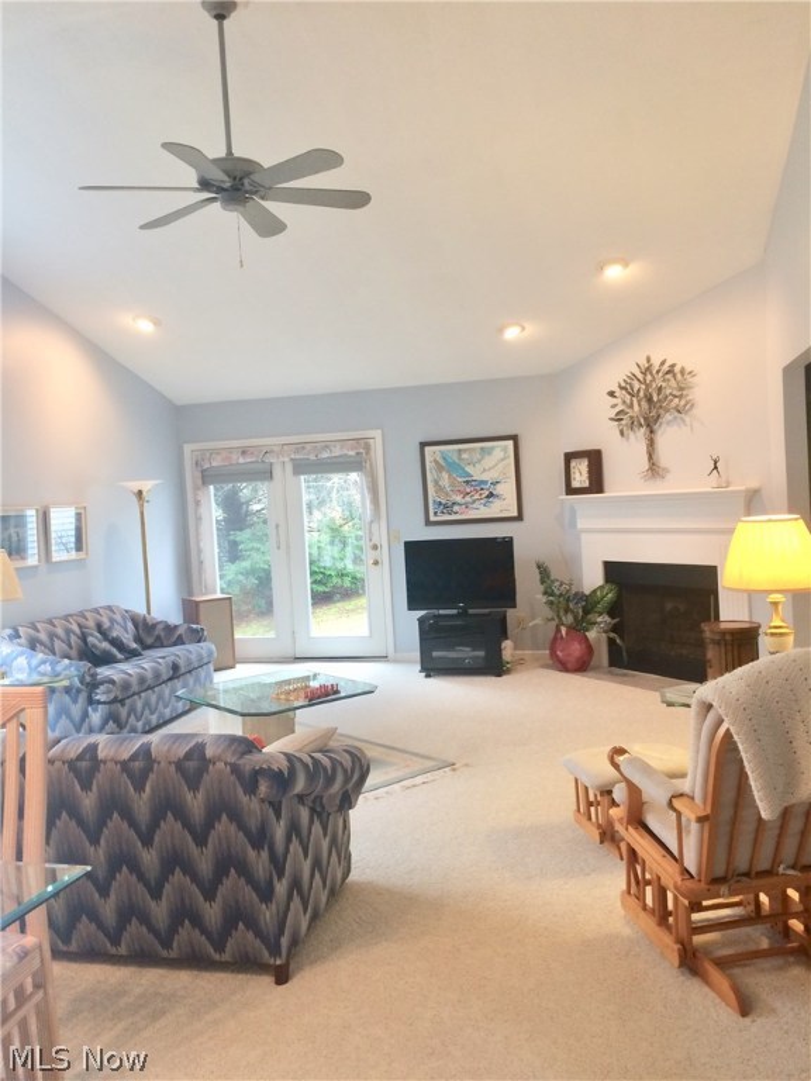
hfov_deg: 48.2
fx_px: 906
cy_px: 540
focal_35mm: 29
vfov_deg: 61.7
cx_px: 406
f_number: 2.2
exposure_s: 1/30
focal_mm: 4.15
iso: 64
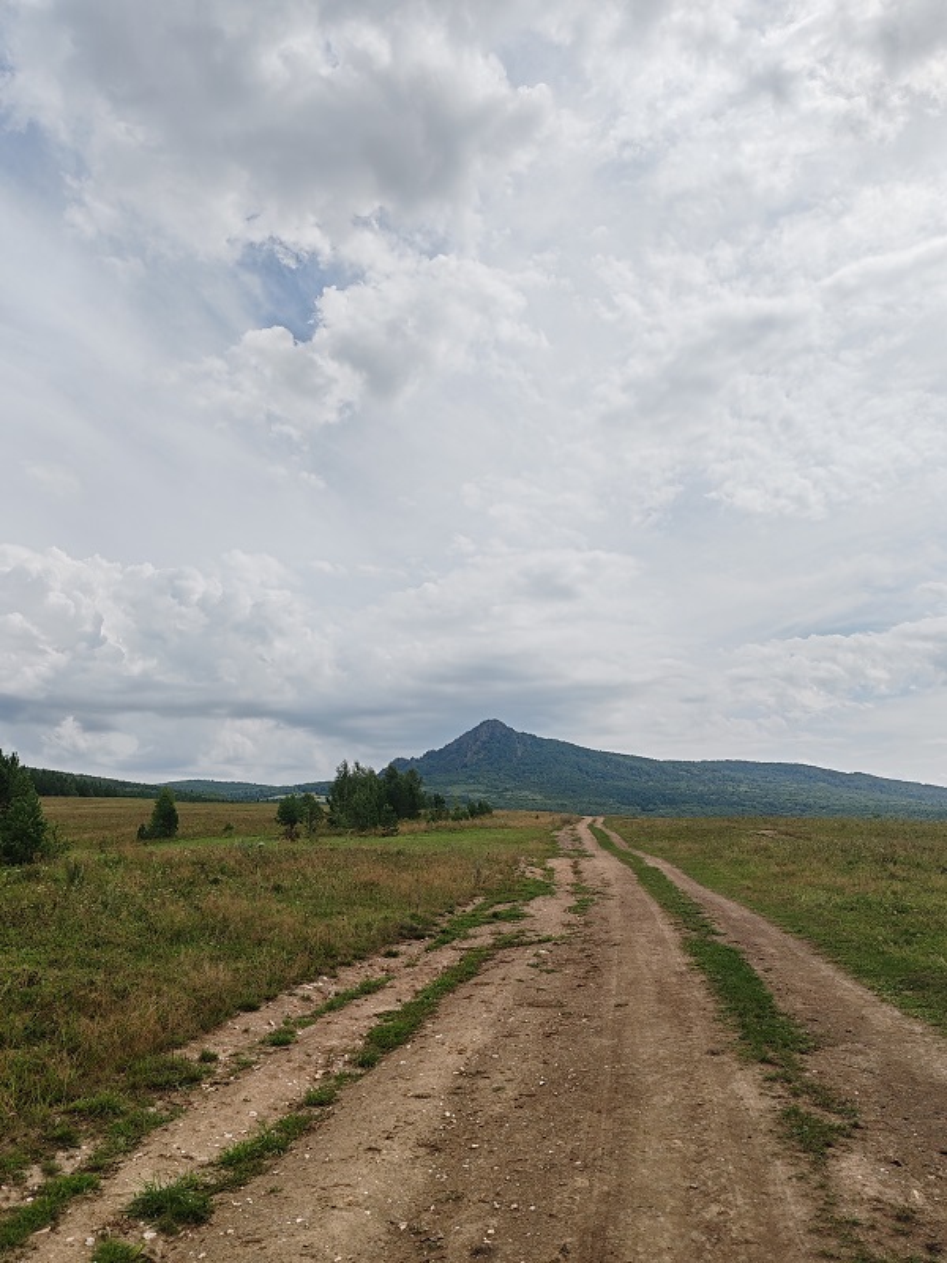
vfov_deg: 65.3
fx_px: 985
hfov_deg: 51.4
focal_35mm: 27
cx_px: 474
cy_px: 632
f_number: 1.9
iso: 50
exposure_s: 1/1600
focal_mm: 6.12
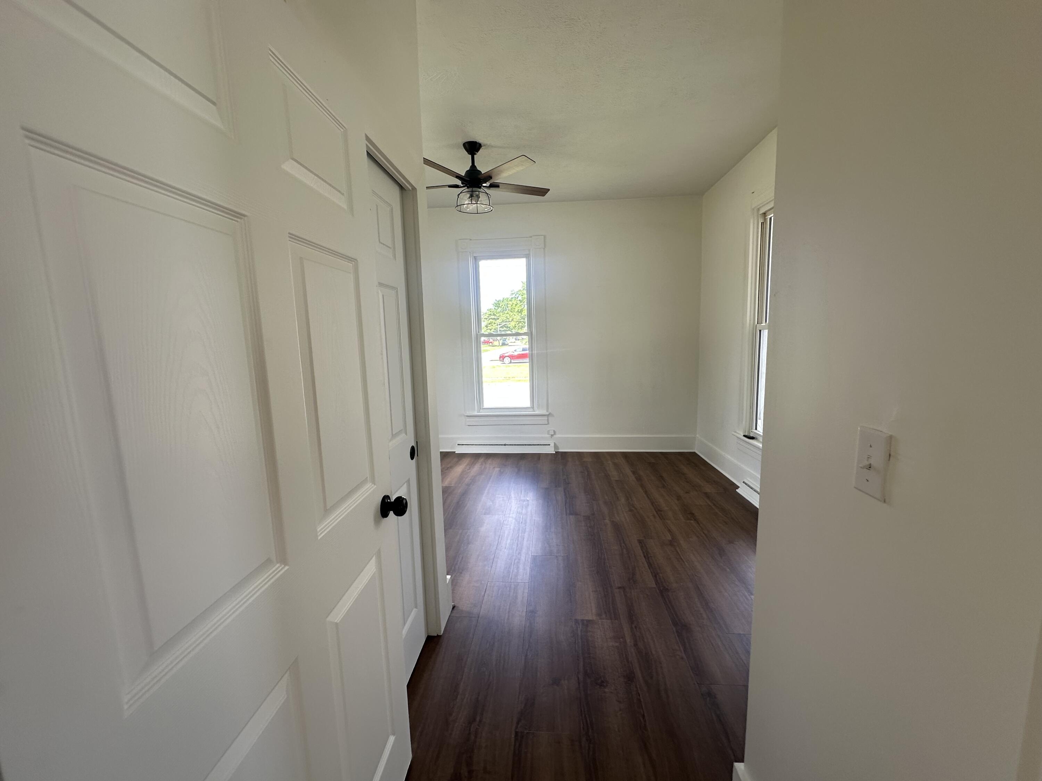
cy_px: 390
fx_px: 421
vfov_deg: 85.7
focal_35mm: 14
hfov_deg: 102.1
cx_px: 521
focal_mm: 2.22
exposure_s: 1/120
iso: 64
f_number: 2.2
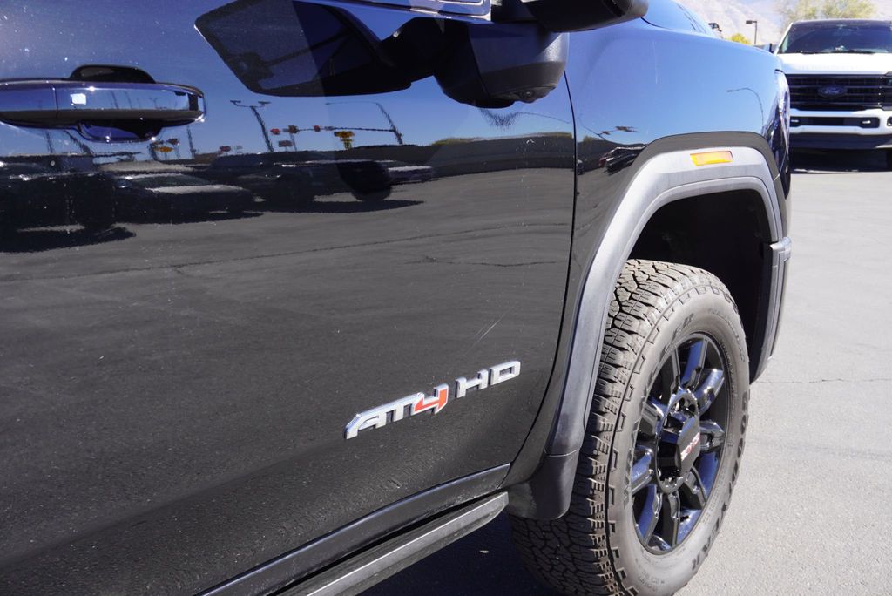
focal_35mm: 42
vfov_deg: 31.9
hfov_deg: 46.4
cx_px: 446
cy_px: 298
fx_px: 1041
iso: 100
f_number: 7.1
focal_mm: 28
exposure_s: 1/100
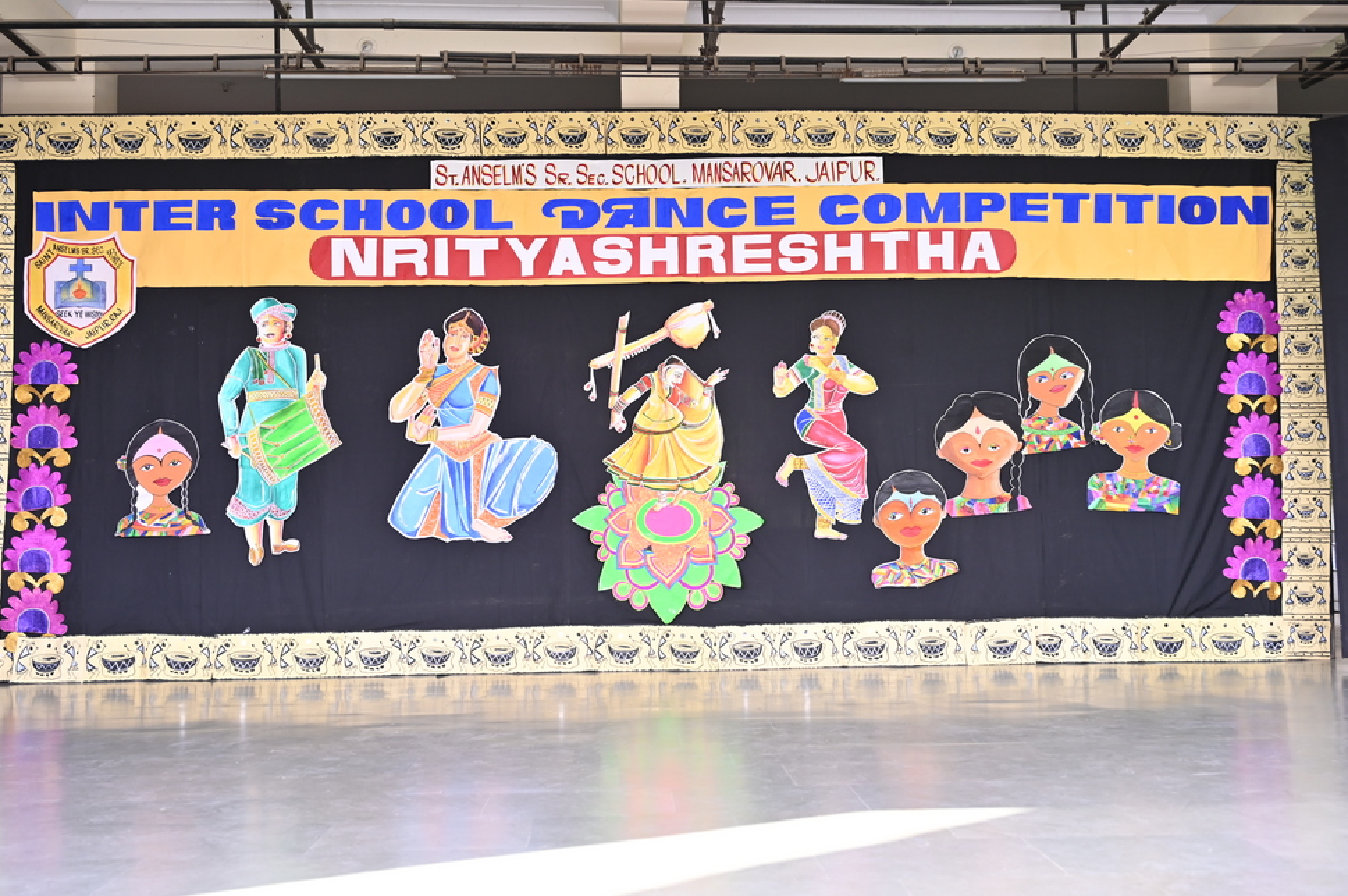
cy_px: 446
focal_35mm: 37
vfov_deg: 35.9
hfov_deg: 51.9
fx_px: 1384
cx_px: 679
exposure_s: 1/160
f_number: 4
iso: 400
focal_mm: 35
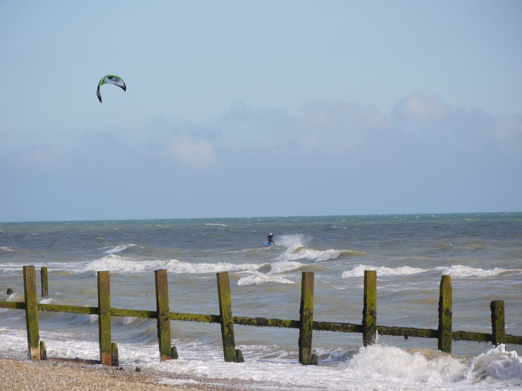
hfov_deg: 10.2
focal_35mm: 194
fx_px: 2925
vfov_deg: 7.7
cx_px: 261
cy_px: 196
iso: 100
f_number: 6.3
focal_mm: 97
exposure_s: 1/640
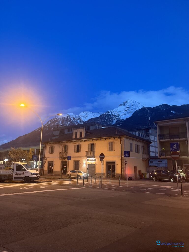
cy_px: 126
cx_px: 94
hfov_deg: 53.1
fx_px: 189
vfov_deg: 67.3
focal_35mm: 26
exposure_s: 1/33
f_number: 1.6
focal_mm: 5.1
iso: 500
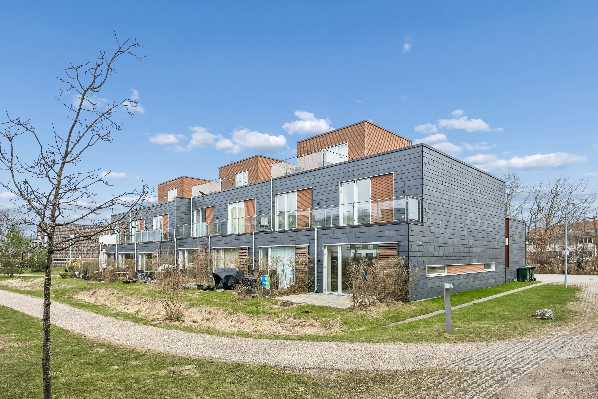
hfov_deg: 84.0
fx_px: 332
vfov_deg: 61.9
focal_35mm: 20
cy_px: 200
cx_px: 299
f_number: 6.3
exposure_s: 1/320
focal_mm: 20
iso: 125
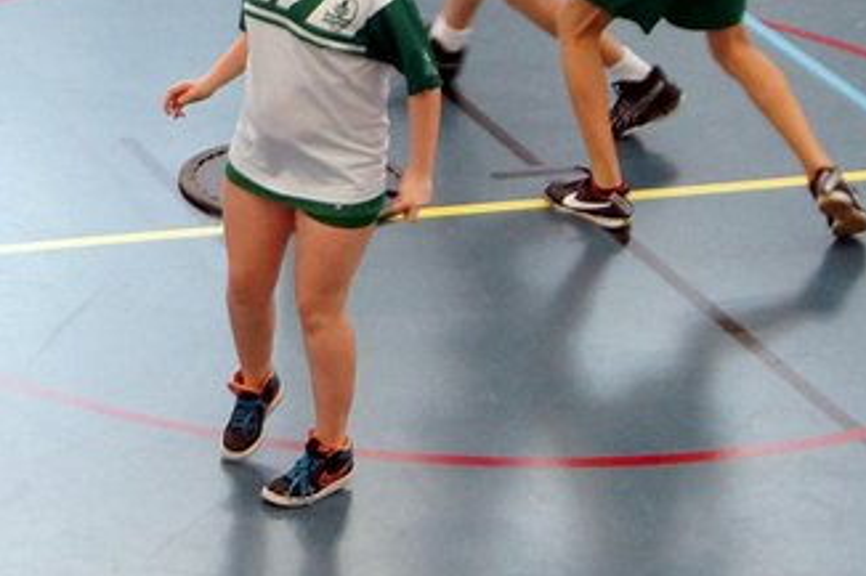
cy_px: 300
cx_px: 125
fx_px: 3174
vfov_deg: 10.4
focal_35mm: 132
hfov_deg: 15.4
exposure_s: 1/200
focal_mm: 28
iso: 1000
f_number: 3.2
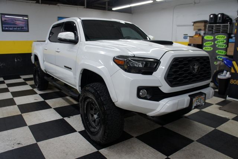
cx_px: 119
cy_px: 80
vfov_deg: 47.9
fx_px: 178
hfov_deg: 67.4
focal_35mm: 27
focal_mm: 18
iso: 200
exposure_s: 1/40
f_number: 4
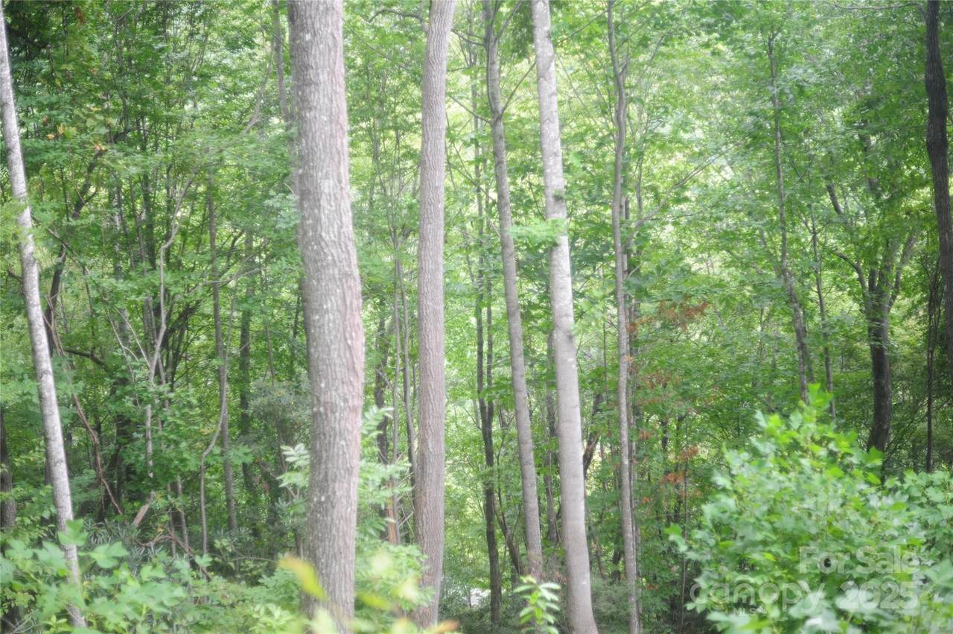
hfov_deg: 10.3
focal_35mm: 200
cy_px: 317
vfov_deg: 6.9
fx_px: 5290
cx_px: 476
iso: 200
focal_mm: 200
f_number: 4.5
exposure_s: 1/125
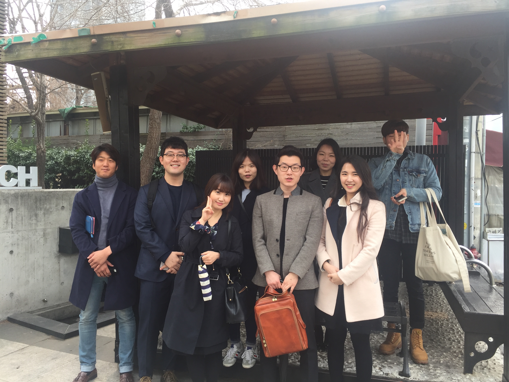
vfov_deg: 48.2
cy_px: 191
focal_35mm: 29
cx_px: 254
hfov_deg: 61.7
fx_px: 426
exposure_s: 1/240
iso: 32
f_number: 2.2
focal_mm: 4.15
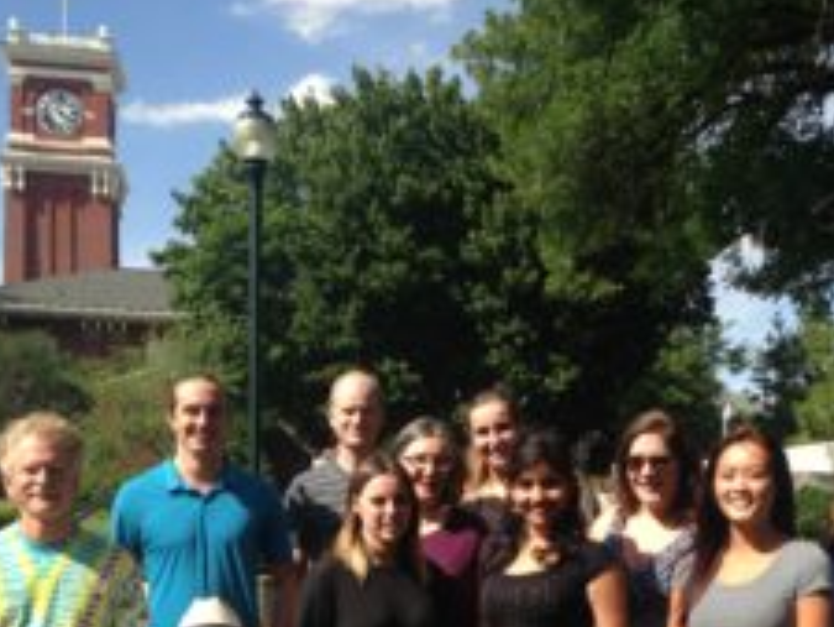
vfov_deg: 24.7
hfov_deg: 33.2
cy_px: 536
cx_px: 449
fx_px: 1398
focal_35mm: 58
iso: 50
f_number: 2.4
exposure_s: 1/1130
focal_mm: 4.12
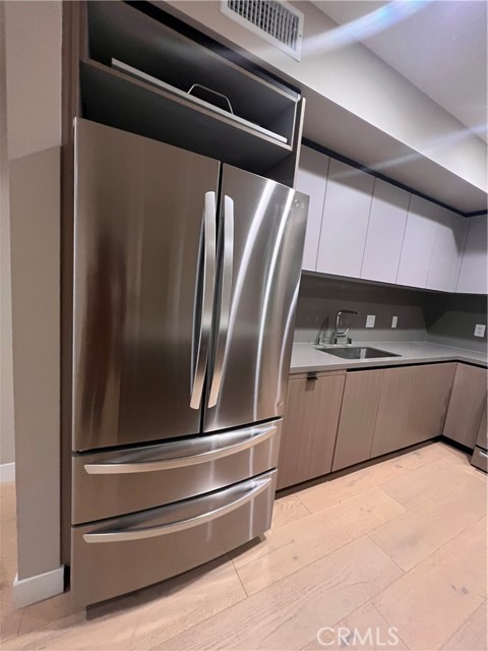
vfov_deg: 106.2
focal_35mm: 13
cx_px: 244
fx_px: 244
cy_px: 326
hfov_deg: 89.9
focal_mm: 1.57
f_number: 1.8
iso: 640
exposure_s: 1/60
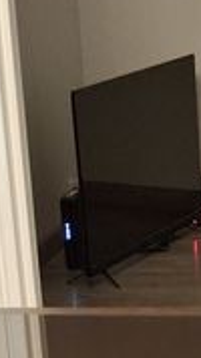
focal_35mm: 153
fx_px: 1451
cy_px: 597
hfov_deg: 7.8
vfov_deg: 13.0
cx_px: 265
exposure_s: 1/25
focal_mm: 4.69
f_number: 1.8
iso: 640
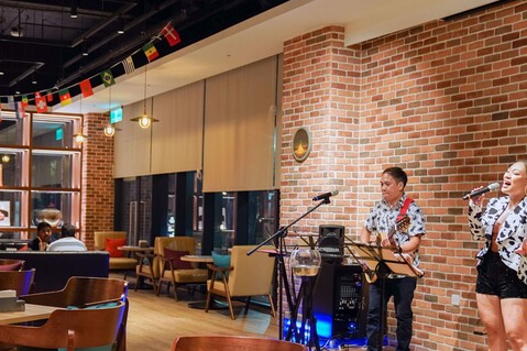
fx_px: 805
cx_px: 177
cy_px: 235
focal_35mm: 55
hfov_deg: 35.9
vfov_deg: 24.5
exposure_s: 1/40
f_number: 2.8
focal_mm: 31
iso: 800
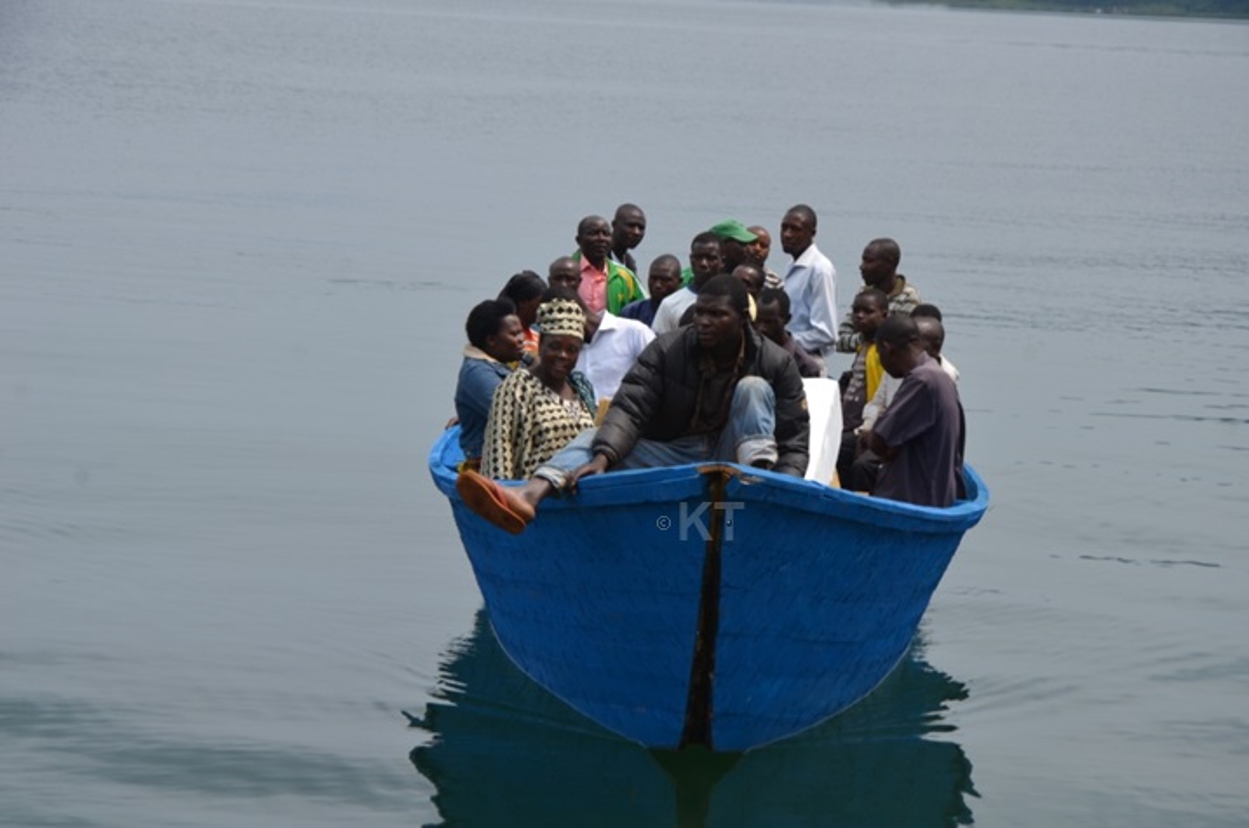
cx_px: 624
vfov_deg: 11.4
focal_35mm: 120
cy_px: 414
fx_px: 4155
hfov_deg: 17.1
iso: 125
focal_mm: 80
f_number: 8
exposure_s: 1/250
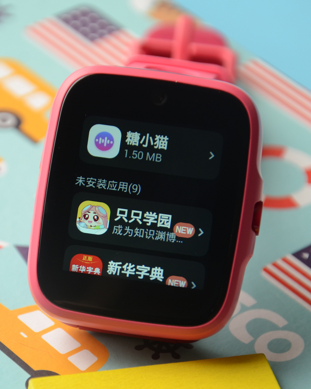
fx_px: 2574
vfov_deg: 8.6
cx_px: 111
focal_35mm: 224
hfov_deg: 6.9
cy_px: 194
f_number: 5.6
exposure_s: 1/125
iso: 320
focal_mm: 105
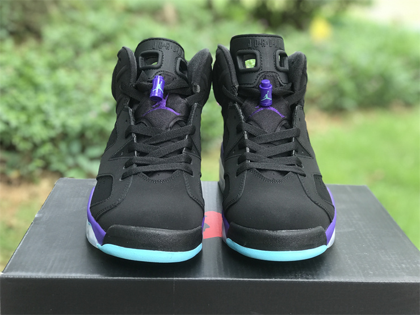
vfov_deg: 25.7
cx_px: 210
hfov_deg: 33.8
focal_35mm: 57
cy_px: 158
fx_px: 692
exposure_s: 1/50
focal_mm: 6.6
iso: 50
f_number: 2.8
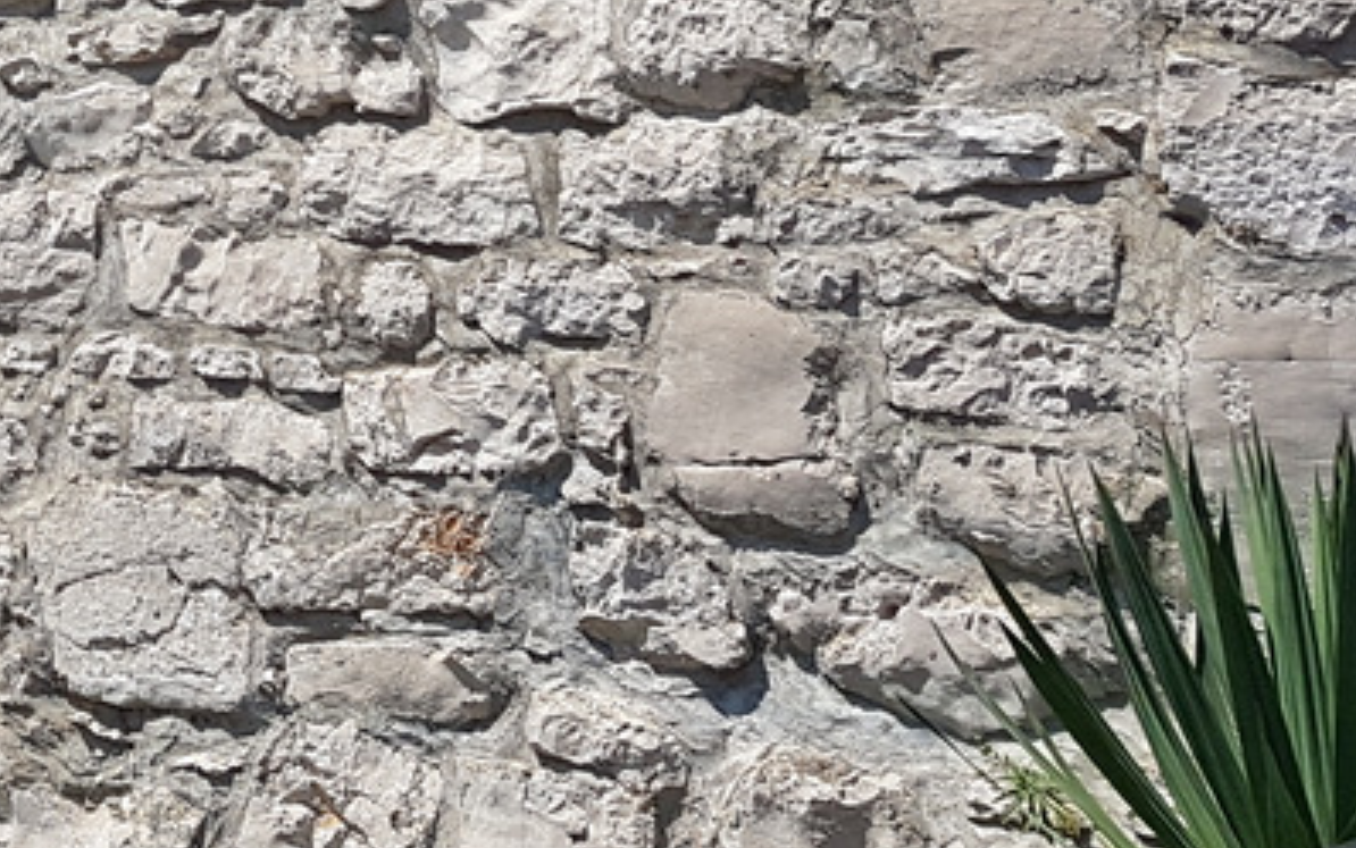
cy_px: -436
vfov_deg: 14.6
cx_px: -416
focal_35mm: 83
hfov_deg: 22.3
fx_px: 3068
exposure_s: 1/2256
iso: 40
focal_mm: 4.2
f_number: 1.7
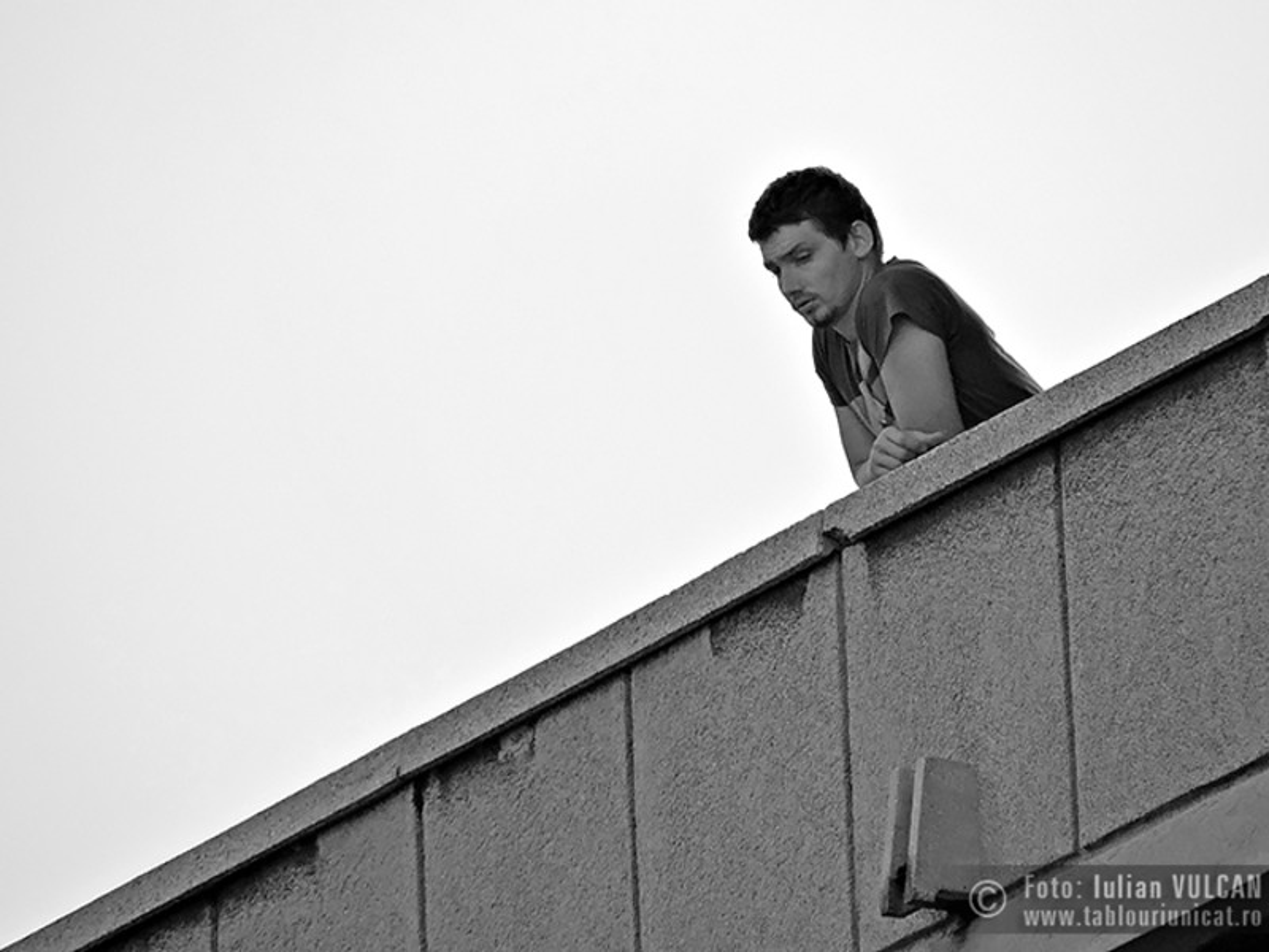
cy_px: 476
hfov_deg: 2.0
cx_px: 634
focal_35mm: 1000
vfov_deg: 1.5
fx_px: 36659
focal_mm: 180
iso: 100
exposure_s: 1/320
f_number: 5.9
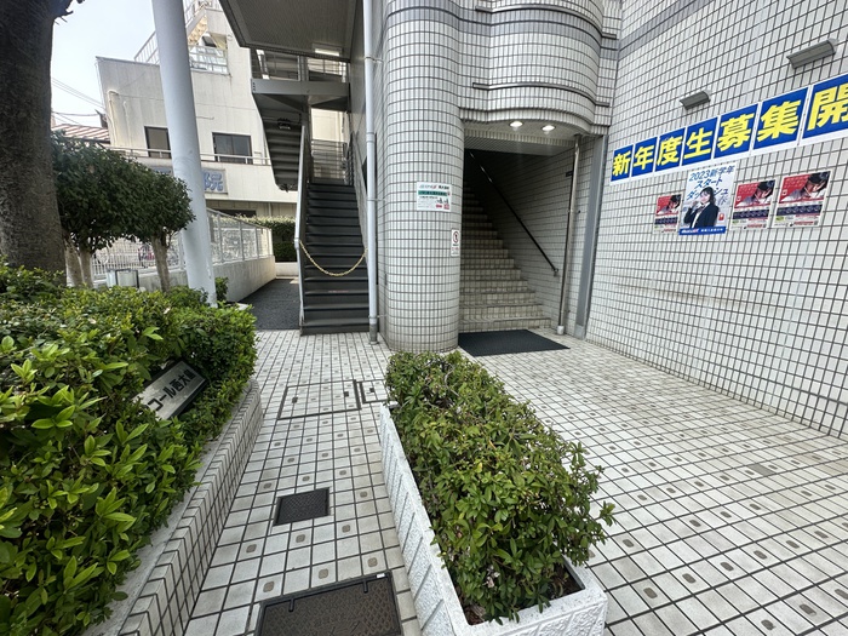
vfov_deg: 85.7
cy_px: 318
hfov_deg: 102.1
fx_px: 343
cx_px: 424
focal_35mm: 14
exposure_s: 1/424
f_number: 2.2
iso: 40
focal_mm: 2.22
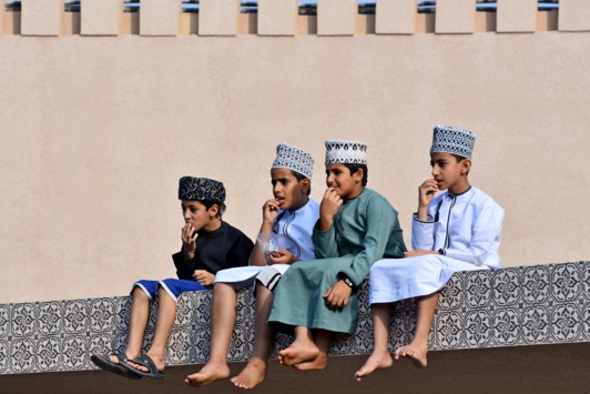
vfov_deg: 6.1
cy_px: 195
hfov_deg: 9.1
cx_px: 241
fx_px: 3698
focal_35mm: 226
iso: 200
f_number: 8
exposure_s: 1/500
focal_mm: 125
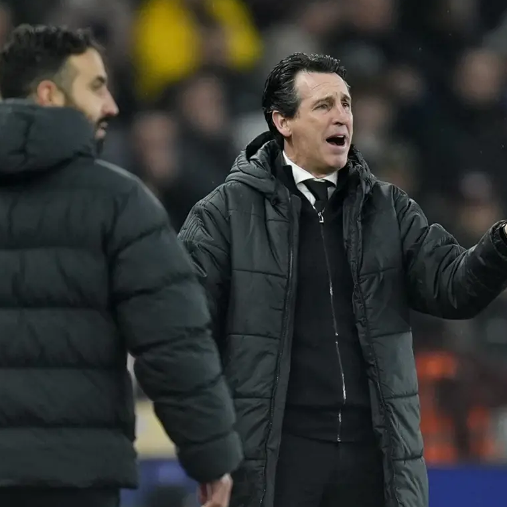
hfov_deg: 2.2
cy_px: 253
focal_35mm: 808
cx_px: 198
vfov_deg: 2.2
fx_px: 13389
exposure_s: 1/800
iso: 1600
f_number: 2.8
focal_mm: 400
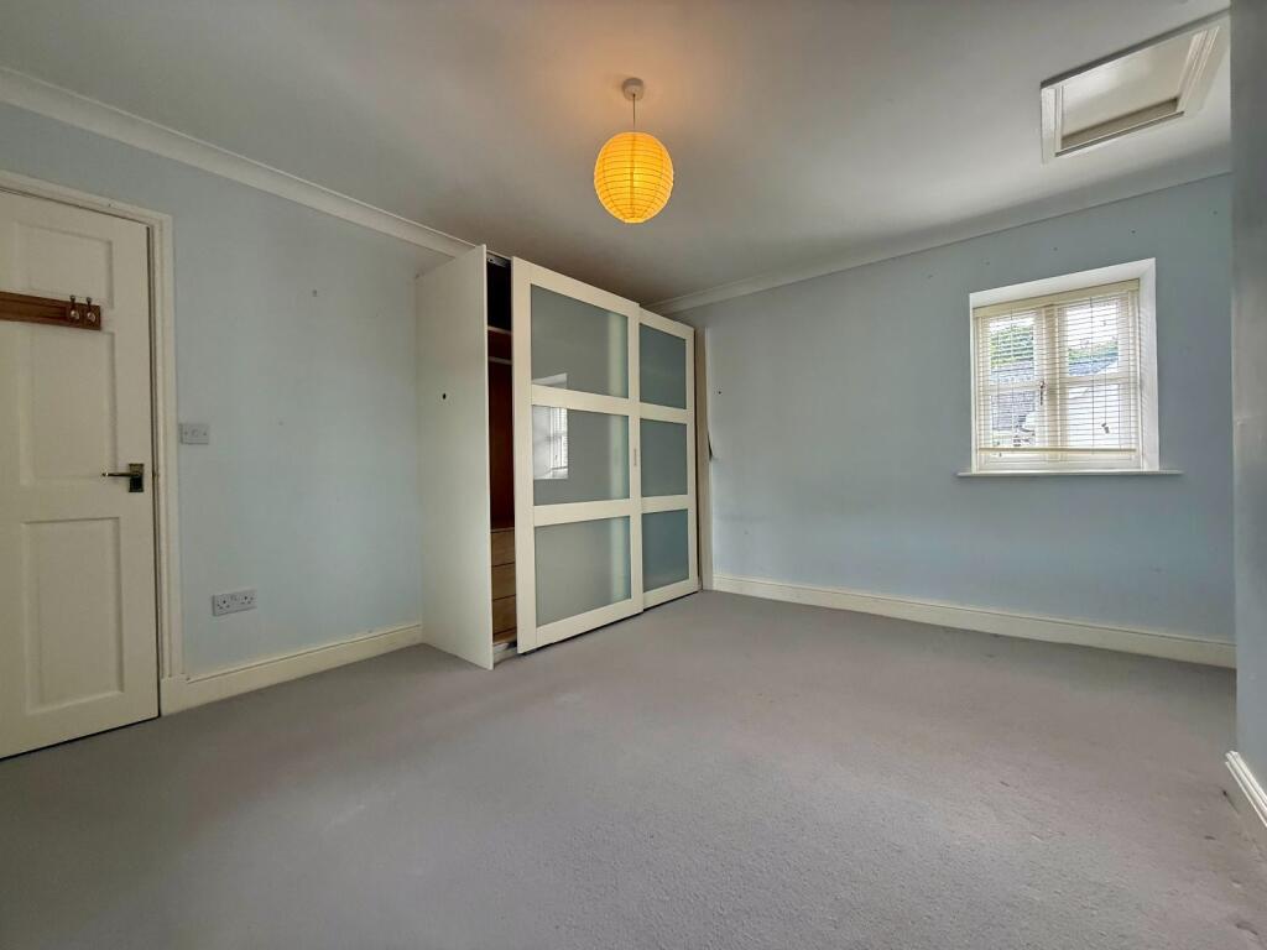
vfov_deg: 85.7
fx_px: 512
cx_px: 634
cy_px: 475
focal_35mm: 14
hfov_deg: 102.1
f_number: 2.2
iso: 250
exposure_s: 1/100
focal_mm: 2.22
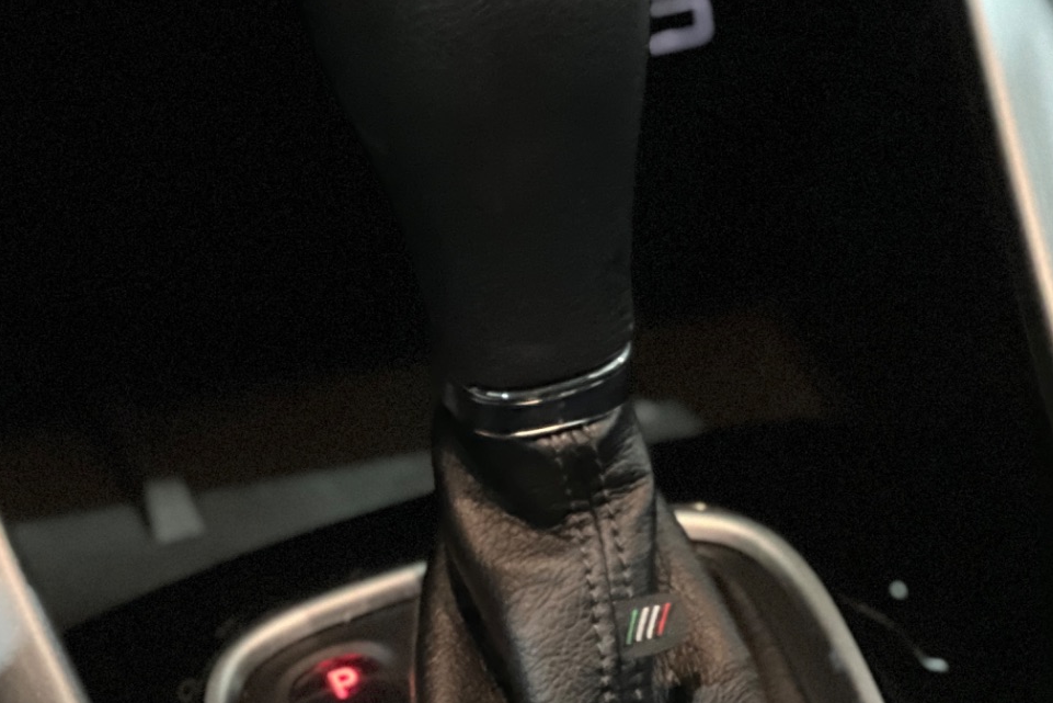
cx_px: 414
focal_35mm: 160
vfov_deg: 8.6
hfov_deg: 12.8
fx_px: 4680
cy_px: 340
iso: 2000
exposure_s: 1/15
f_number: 2.8
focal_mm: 9
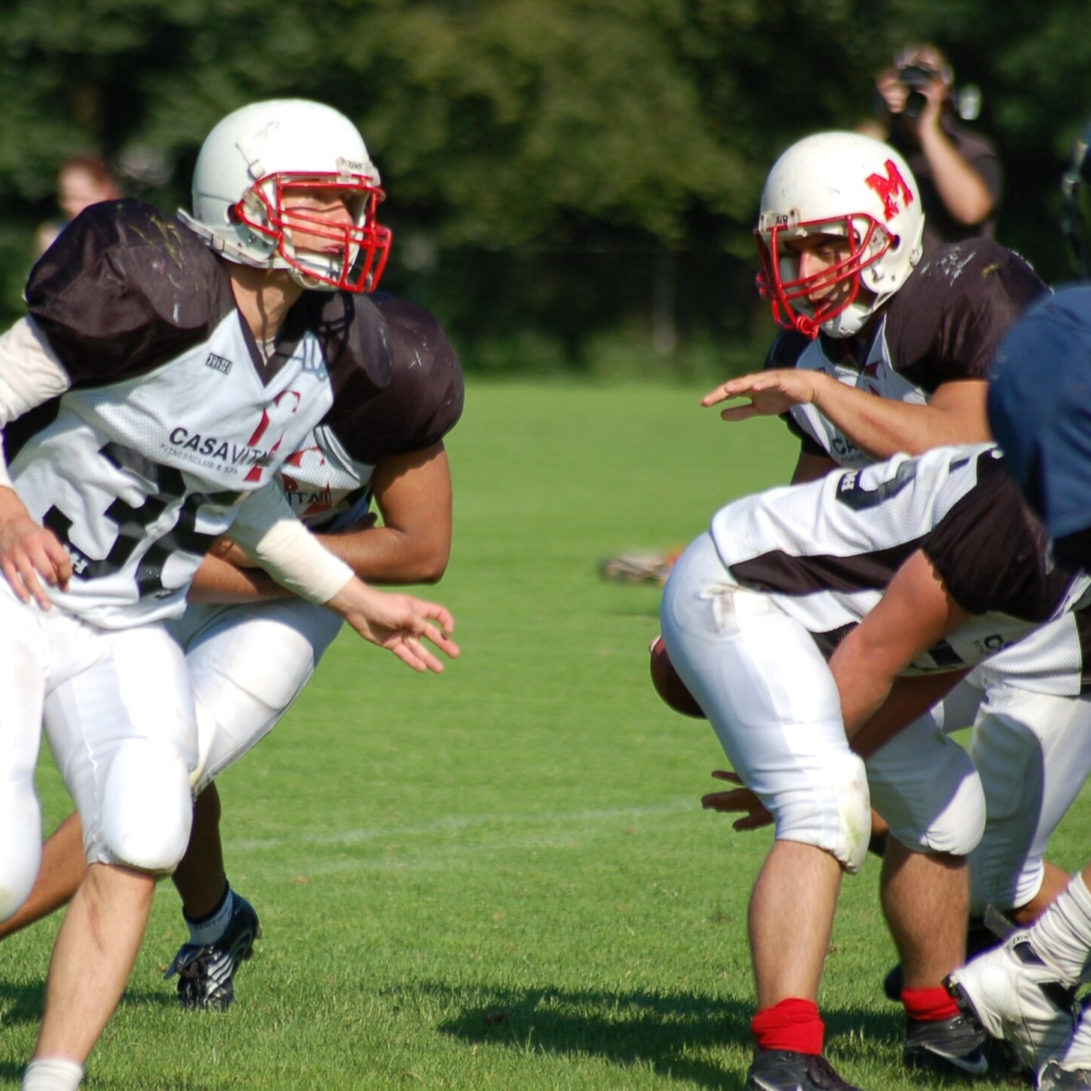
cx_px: 371
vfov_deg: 3.8
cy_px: 545
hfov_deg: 3.8
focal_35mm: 462
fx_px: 16474
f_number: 5.3
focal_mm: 240
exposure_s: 1/1000
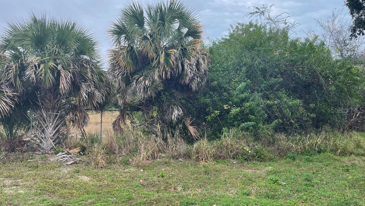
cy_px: 110
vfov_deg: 40.2
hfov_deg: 66.0
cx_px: 178
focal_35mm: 29
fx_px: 281
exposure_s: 1/678
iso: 32
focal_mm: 4.2
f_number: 1.6
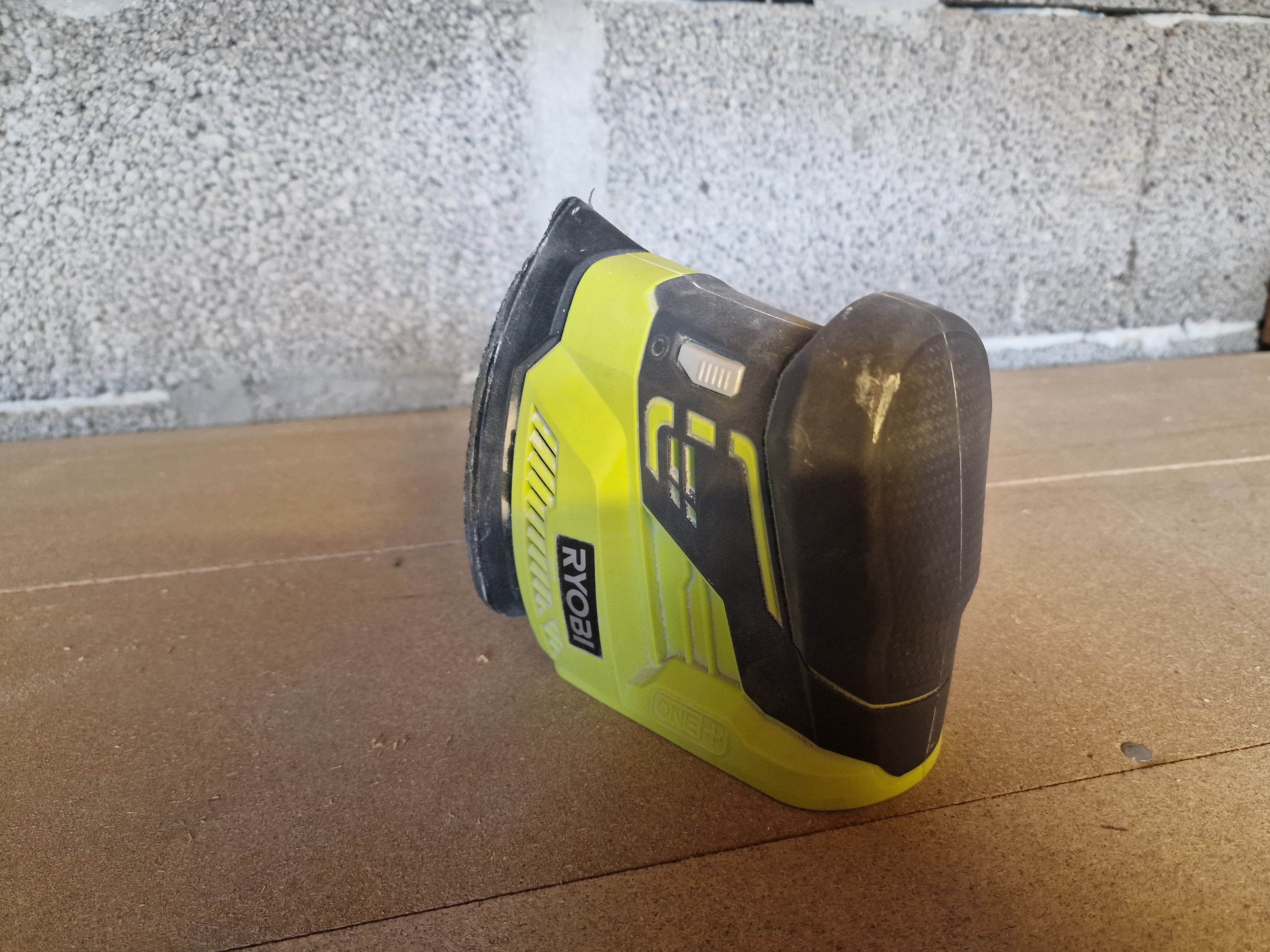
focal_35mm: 24
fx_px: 881
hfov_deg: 71.6
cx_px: 662
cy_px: 494
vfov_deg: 56.8
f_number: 1.8
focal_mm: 6.4
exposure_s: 1/50
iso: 640
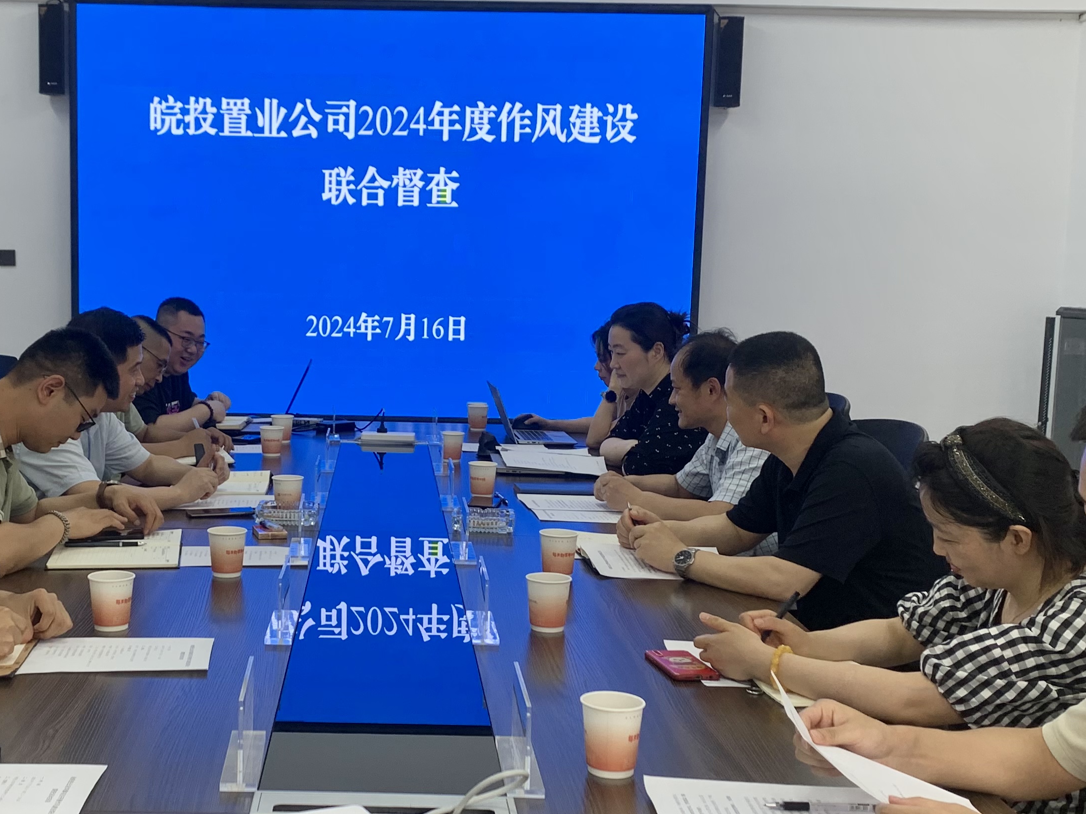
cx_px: 355
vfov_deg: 30.2
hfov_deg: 39.2
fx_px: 1506
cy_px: 448
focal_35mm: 48
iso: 64
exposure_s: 1/60
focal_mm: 4.25
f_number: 1.8
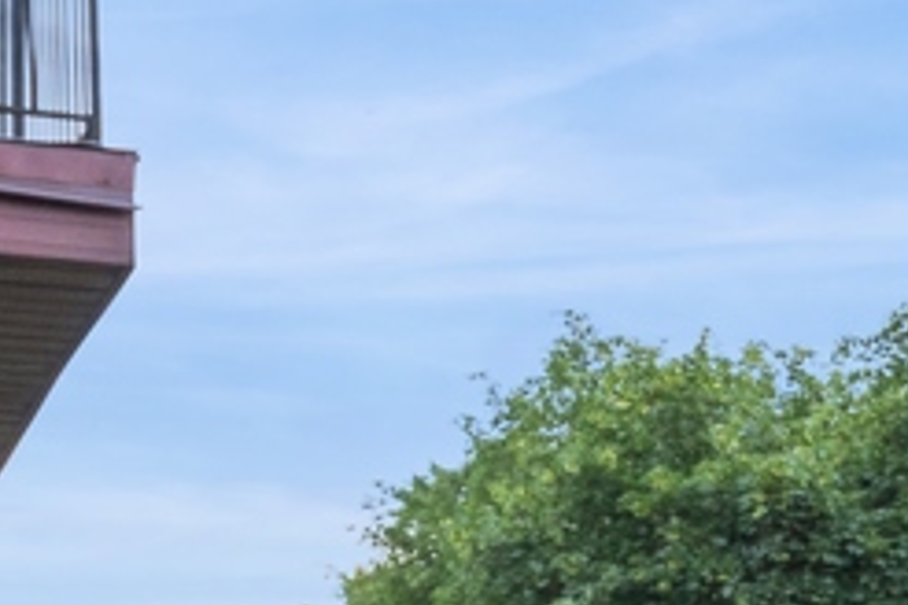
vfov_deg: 11.6
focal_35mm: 112
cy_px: 944
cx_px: 1126
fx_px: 2825
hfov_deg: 17.3
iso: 400
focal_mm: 17
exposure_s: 1/5
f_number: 8
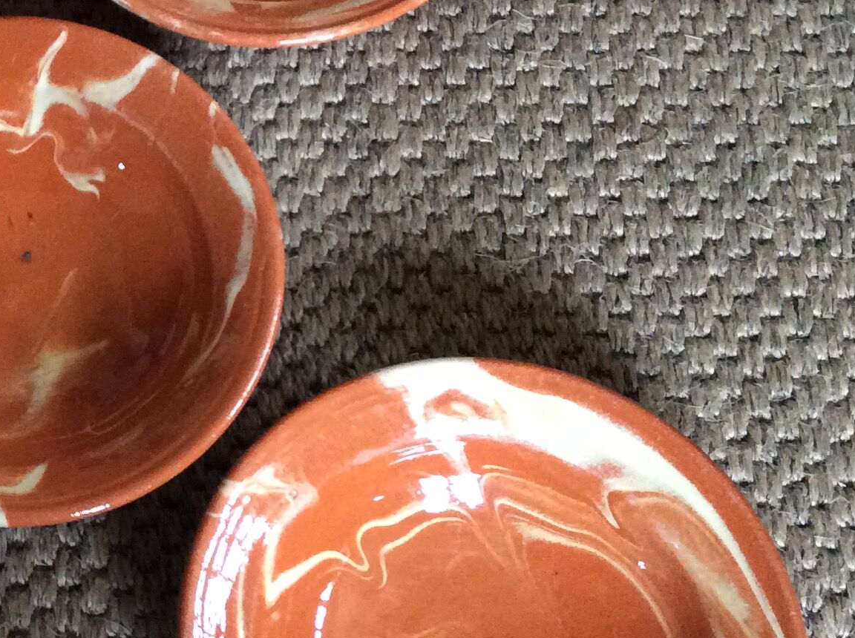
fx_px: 1775
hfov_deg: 25.9
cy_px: 315
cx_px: 32
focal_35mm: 72
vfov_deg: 20.4
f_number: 2.4
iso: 250
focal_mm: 3.3
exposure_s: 1/25
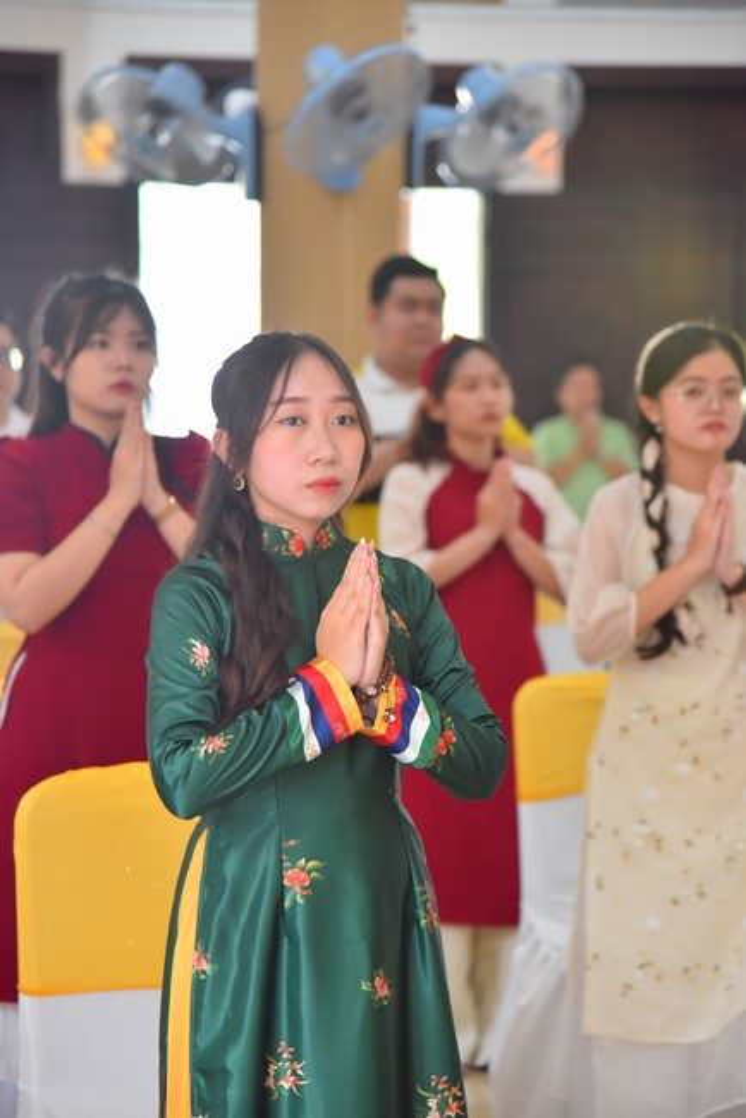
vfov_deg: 18.6
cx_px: 373
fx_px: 3415
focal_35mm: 110
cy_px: 559
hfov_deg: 12.5
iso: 1250
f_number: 4.5
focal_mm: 110
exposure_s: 1/160
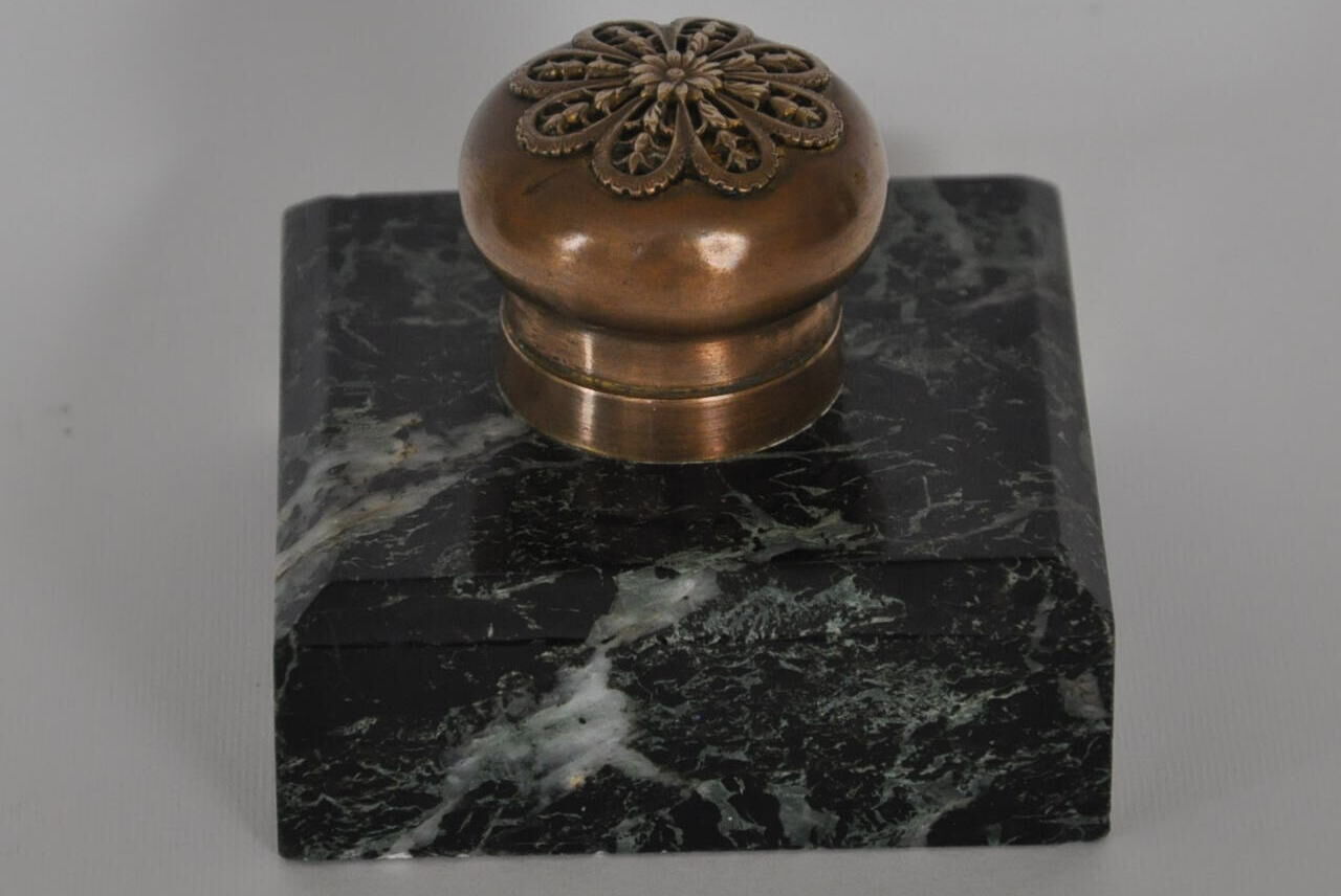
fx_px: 5872
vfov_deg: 8.7
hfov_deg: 13.0
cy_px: 448
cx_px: 670
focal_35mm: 158
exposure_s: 1/125
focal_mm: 105
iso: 1250
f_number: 5.6
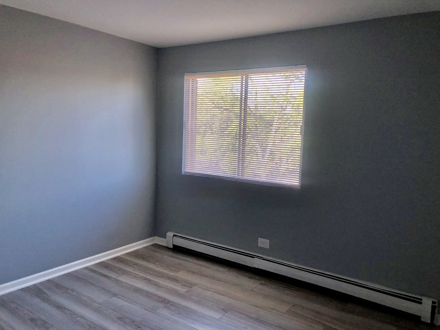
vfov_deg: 49.7
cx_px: 220
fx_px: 356
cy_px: 165
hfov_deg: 63.4
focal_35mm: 28
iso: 20
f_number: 1.8
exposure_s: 1/125
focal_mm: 3.99
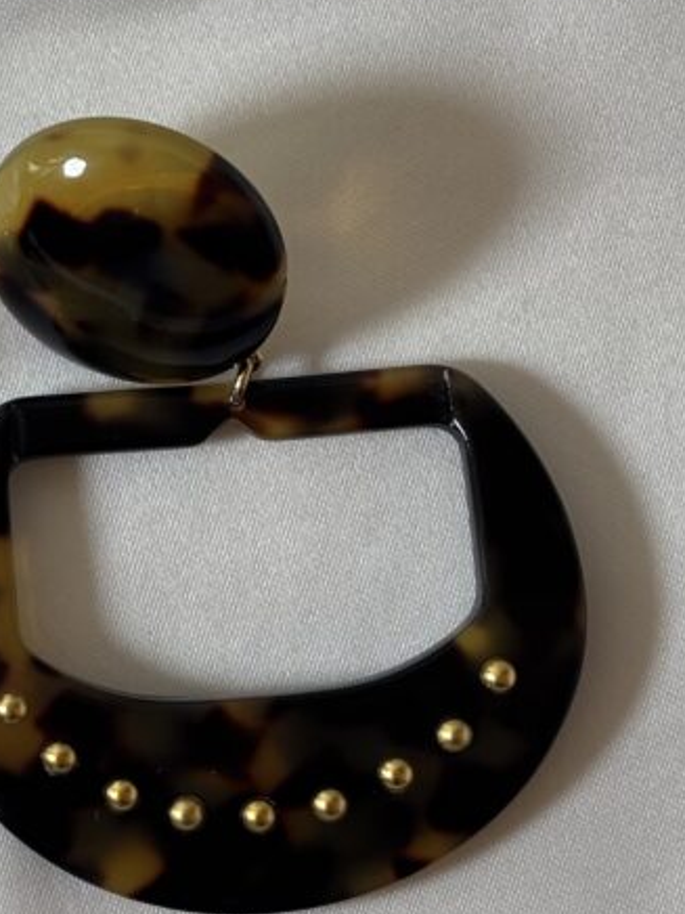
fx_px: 3219
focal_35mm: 122
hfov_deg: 11.9
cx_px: -80
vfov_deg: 16.1
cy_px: 472
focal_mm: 5.96
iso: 25
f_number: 1.6
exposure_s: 1/118
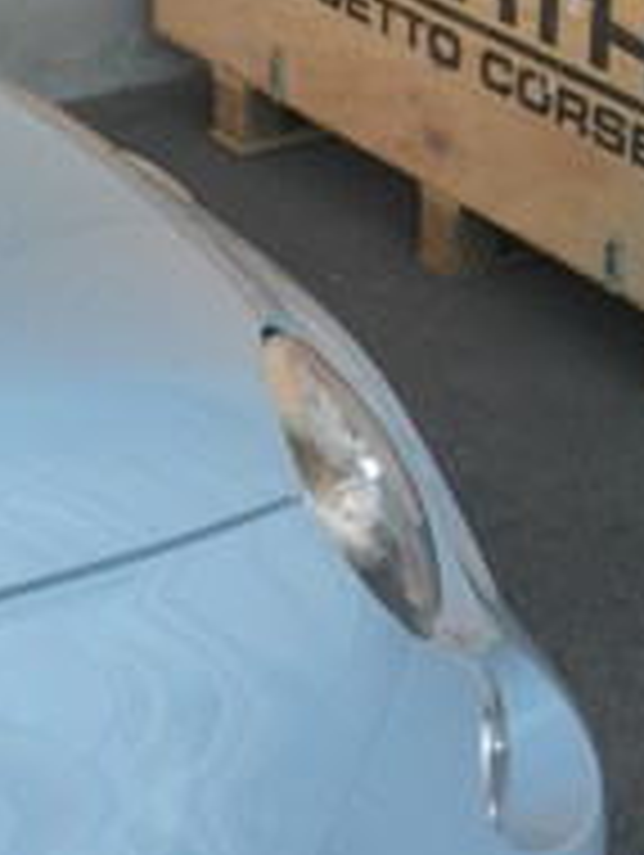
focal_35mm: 128
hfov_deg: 11.6
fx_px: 3168
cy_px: 562
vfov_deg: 15.4
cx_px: 171
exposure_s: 1/36
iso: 50
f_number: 2.8
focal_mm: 7.8
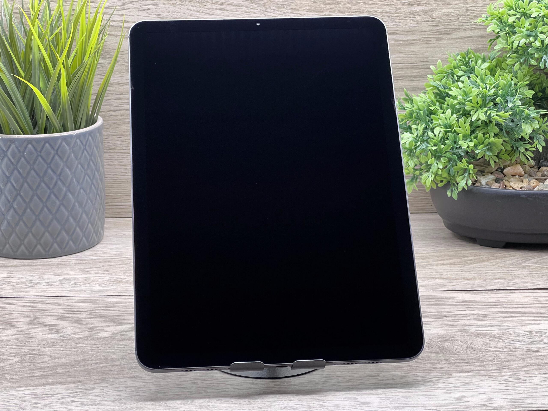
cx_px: 274
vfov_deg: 19.1
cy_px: 206
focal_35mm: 77
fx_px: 1219
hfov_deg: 25.3
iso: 160
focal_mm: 9
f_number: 2.8
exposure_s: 1/100
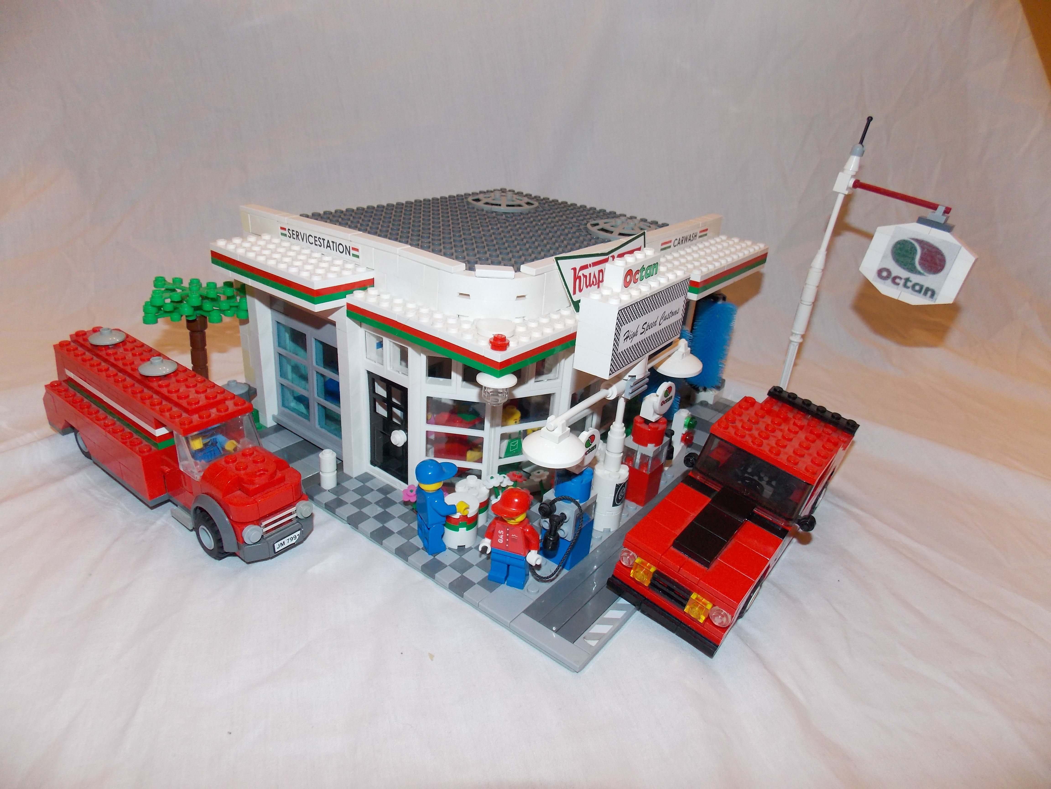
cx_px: 526
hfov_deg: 73.9
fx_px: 698
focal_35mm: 23
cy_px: 394
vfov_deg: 58.9
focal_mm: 4
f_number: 3.1
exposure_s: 1/30
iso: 200
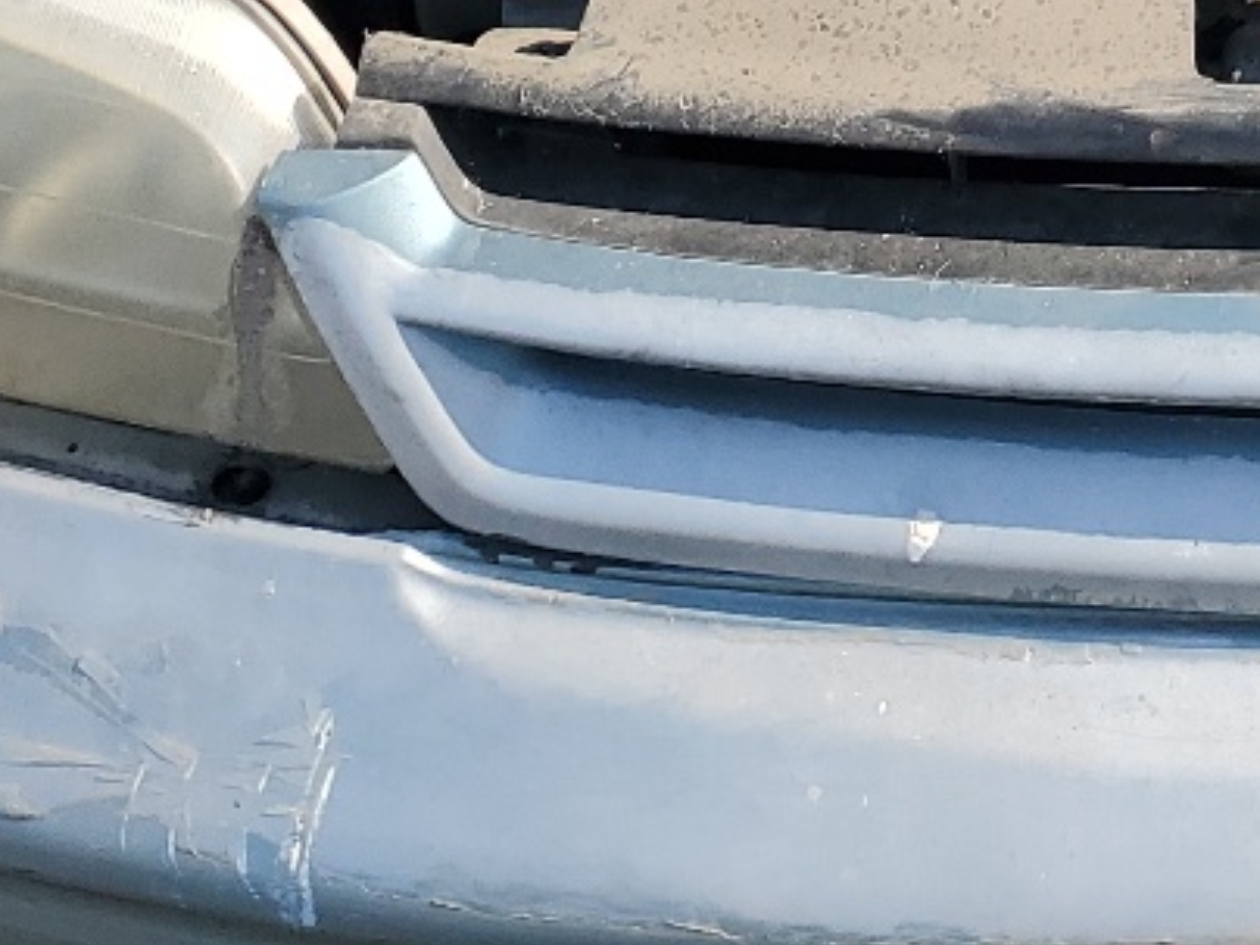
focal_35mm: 103
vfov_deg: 12.9
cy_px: -823
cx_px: 1603
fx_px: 3749
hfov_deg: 17.9
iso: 50
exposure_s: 1/1429
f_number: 1.5
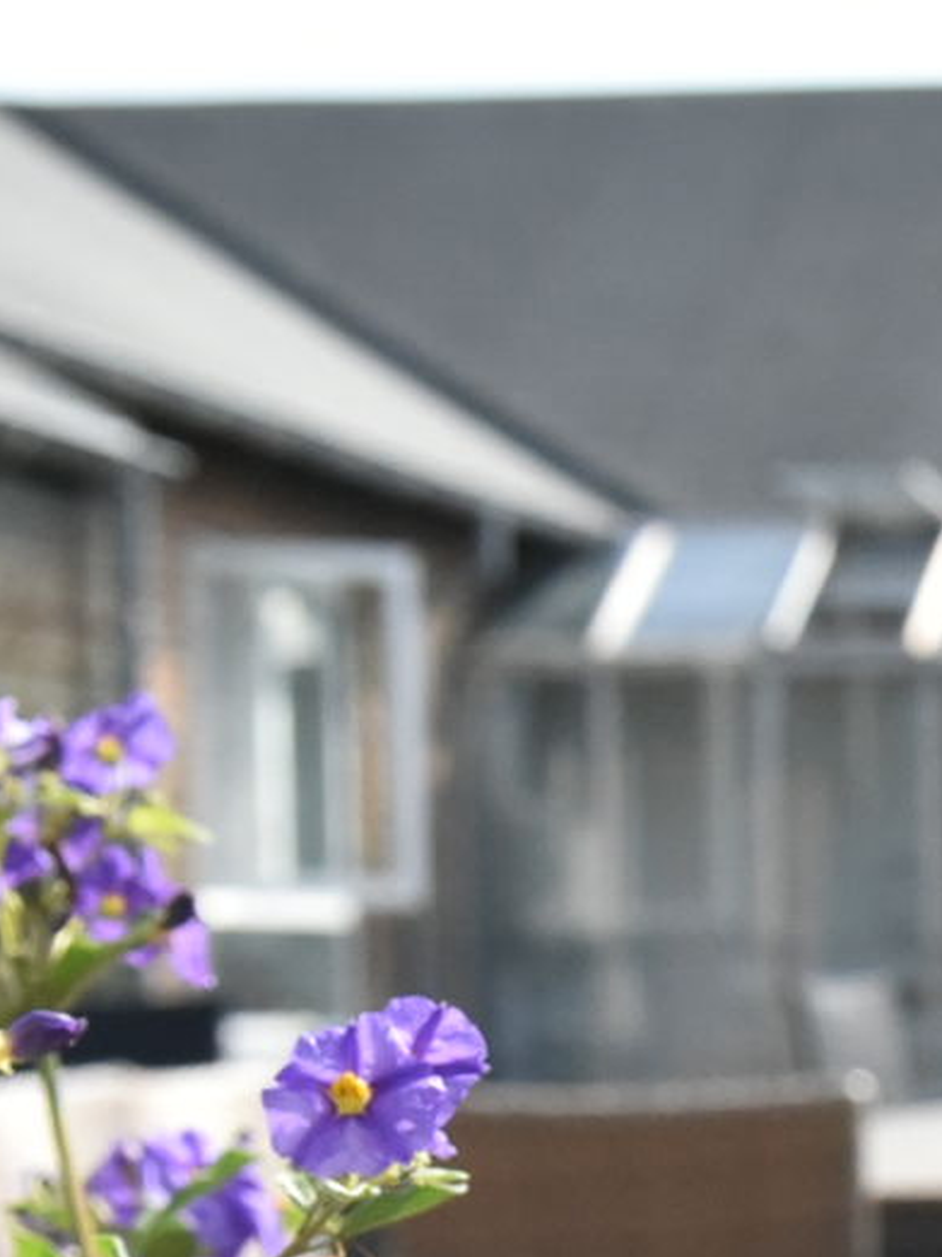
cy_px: 1329
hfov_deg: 10.0
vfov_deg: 13.9
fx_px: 5048
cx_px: 1814
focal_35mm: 139
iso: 4000
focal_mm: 29
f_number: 7.1
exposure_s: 1/4000
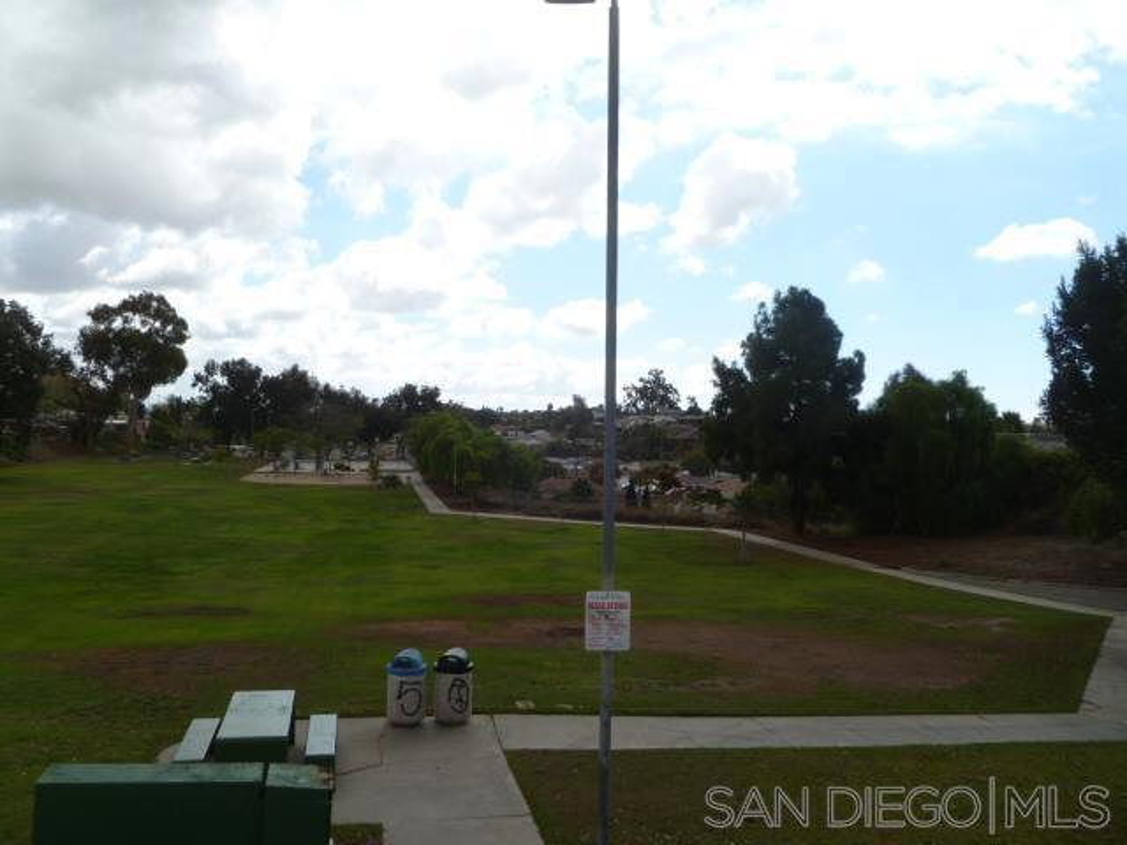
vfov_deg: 49.7
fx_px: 912
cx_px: 564
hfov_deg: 63.4
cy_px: 422
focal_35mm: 28
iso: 80
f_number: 3.3
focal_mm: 5
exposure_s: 1/640
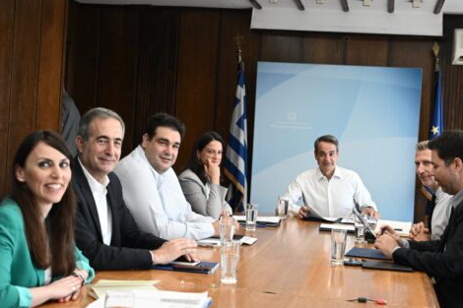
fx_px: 771
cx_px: 238
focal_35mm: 60
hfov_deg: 33.4
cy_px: 145
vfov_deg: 22.6
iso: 6400
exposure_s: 1/320
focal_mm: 47
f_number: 4.5
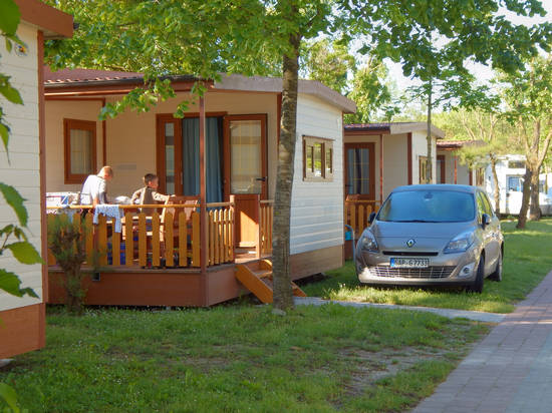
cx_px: 276
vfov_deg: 21.3
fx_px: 1100
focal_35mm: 69
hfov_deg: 28.2
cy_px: 206
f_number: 4.1
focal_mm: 12.3
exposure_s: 1/160
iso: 125
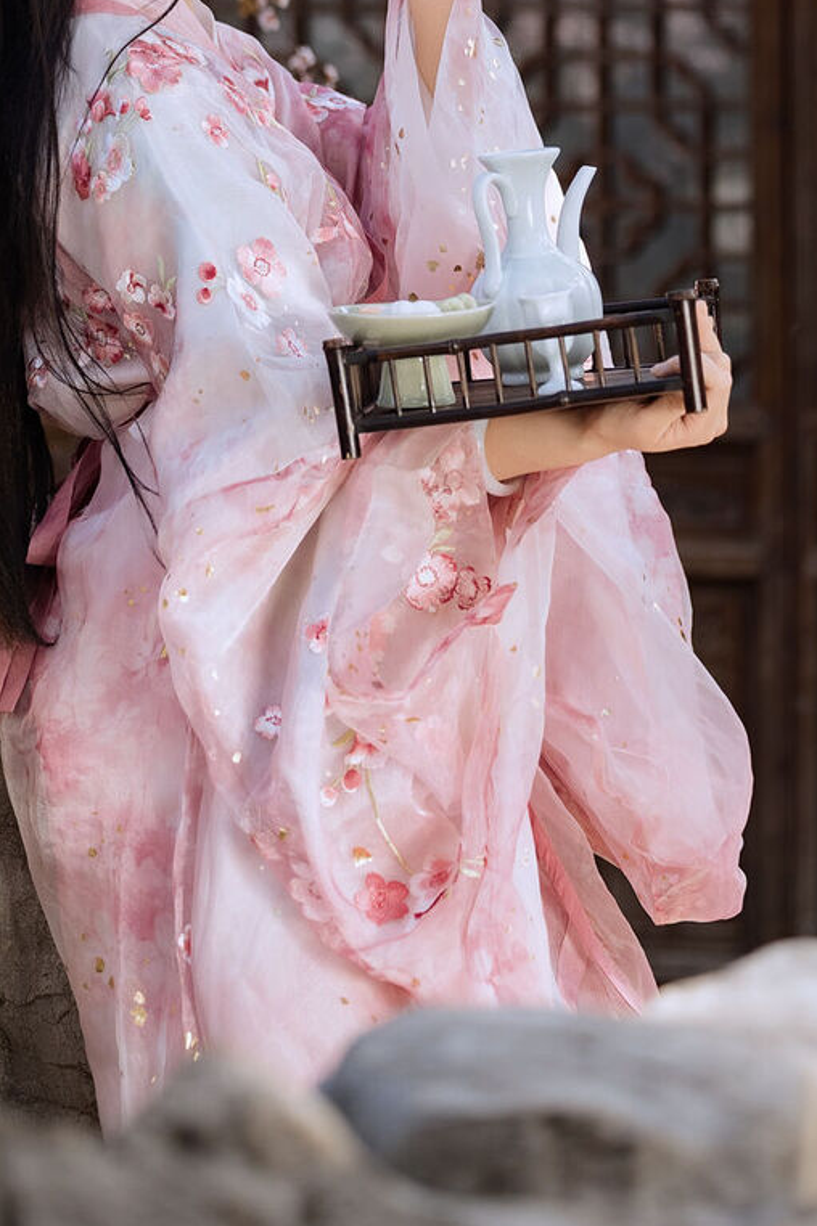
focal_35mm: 159
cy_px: 104
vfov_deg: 12.8
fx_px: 5417
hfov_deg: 8.6
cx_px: 161
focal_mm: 77
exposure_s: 1/500
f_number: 3.2
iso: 100
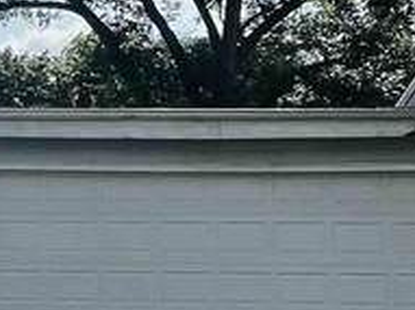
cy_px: 82
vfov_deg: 16.9
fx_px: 1042
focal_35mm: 87
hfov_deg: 20.5
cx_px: -128
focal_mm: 1.57
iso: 32
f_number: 1.8
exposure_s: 1/2222
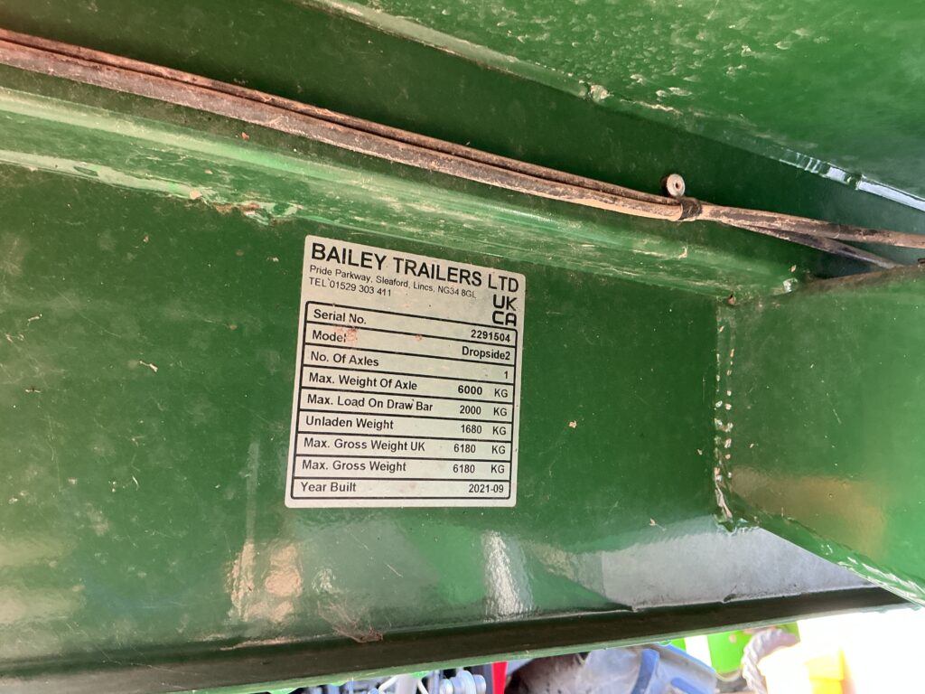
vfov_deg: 49.7
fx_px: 748
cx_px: 462
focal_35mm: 28
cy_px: 347
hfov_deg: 63.4
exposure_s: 1/60
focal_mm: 3
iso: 160
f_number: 1.8
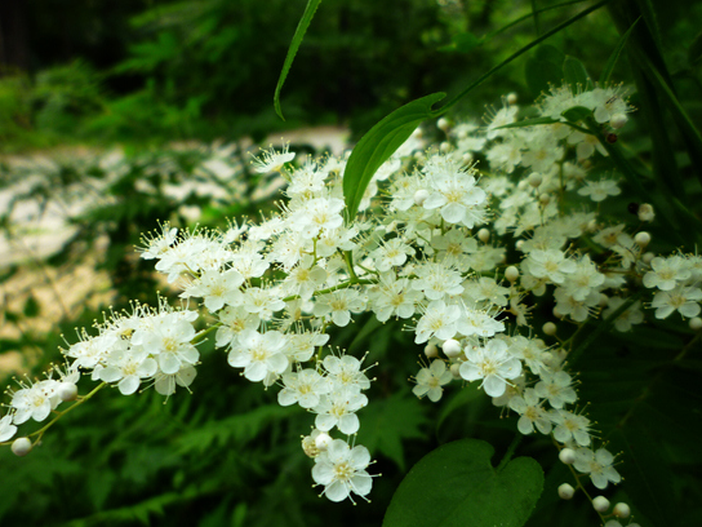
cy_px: 287
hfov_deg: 56.8
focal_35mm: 32
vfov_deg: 44.1
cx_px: 332
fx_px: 649
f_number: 3.3
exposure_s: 1/40
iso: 80
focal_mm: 5.2
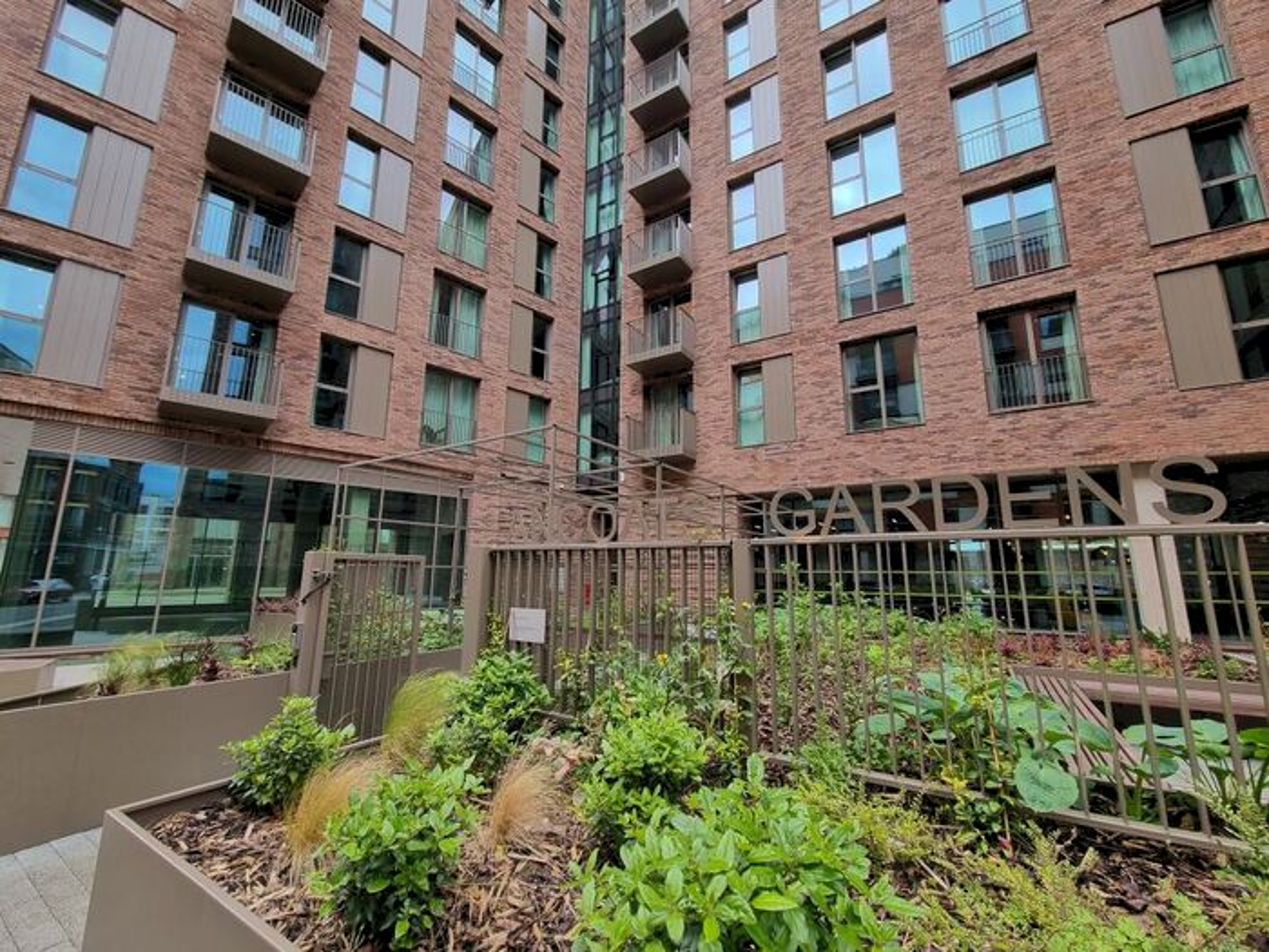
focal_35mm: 13
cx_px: 634
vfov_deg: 89.9
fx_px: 477
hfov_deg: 106.2
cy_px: 476
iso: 50
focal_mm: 2.2
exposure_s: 1/222
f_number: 2.2
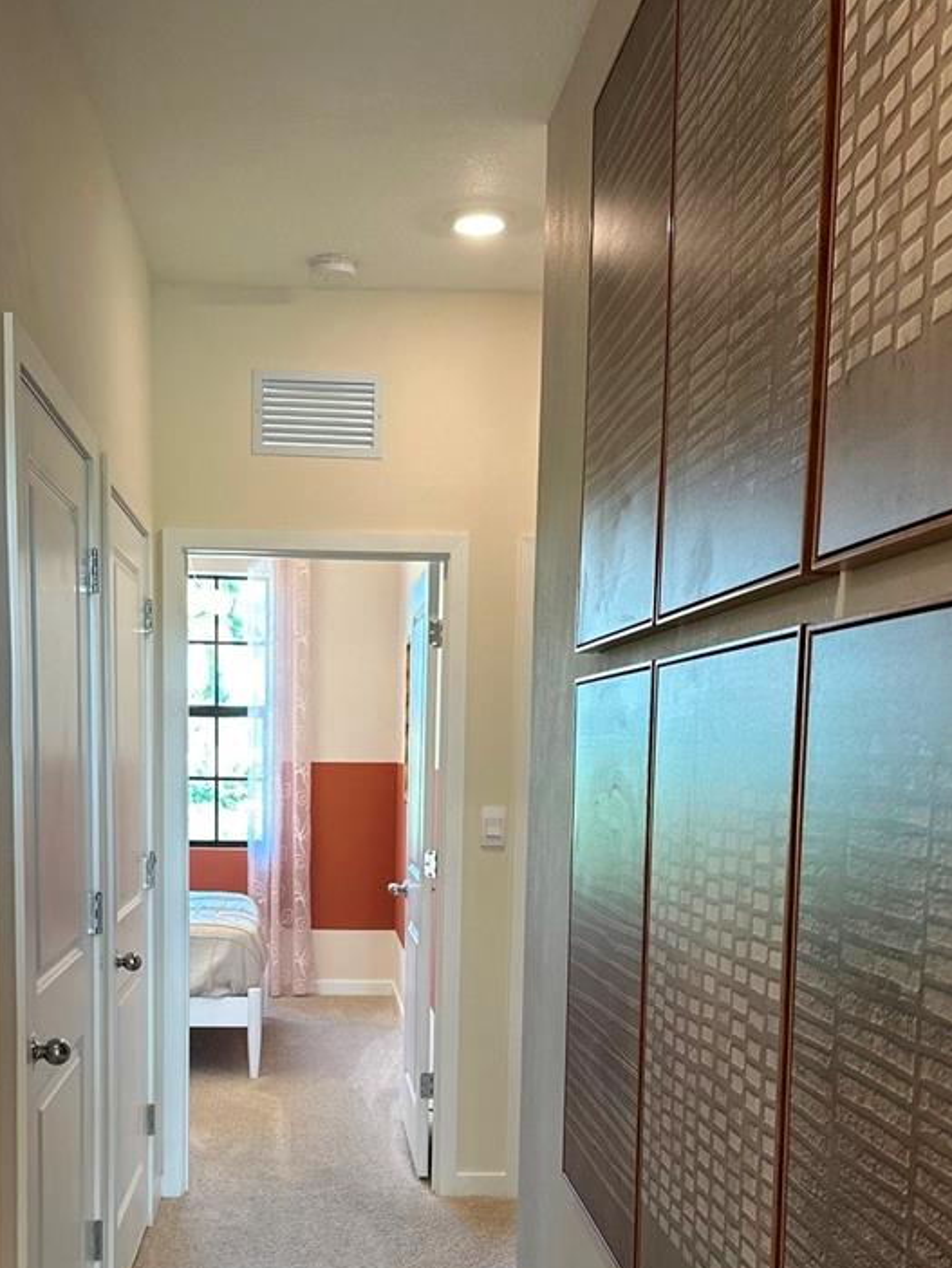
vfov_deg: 44.6
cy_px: 905
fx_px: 1503
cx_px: 367
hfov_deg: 35.0
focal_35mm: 41
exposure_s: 1/120
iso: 200
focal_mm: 6.86
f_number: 1.78
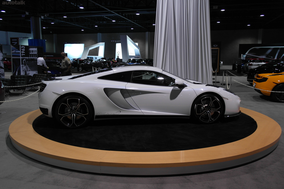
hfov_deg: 61.9
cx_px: 142
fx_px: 237
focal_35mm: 30
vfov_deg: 43.6
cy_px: 94
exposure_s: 1/80
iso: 400
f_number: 3.5
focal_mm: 20
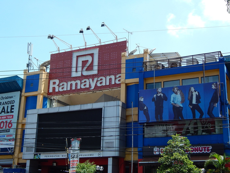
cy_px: 86
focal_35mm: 55
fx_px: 365
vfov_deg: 26.6
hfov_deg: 34.9
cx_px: 115
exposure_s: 1/800
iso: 125
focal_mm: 9.7
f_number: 3.8
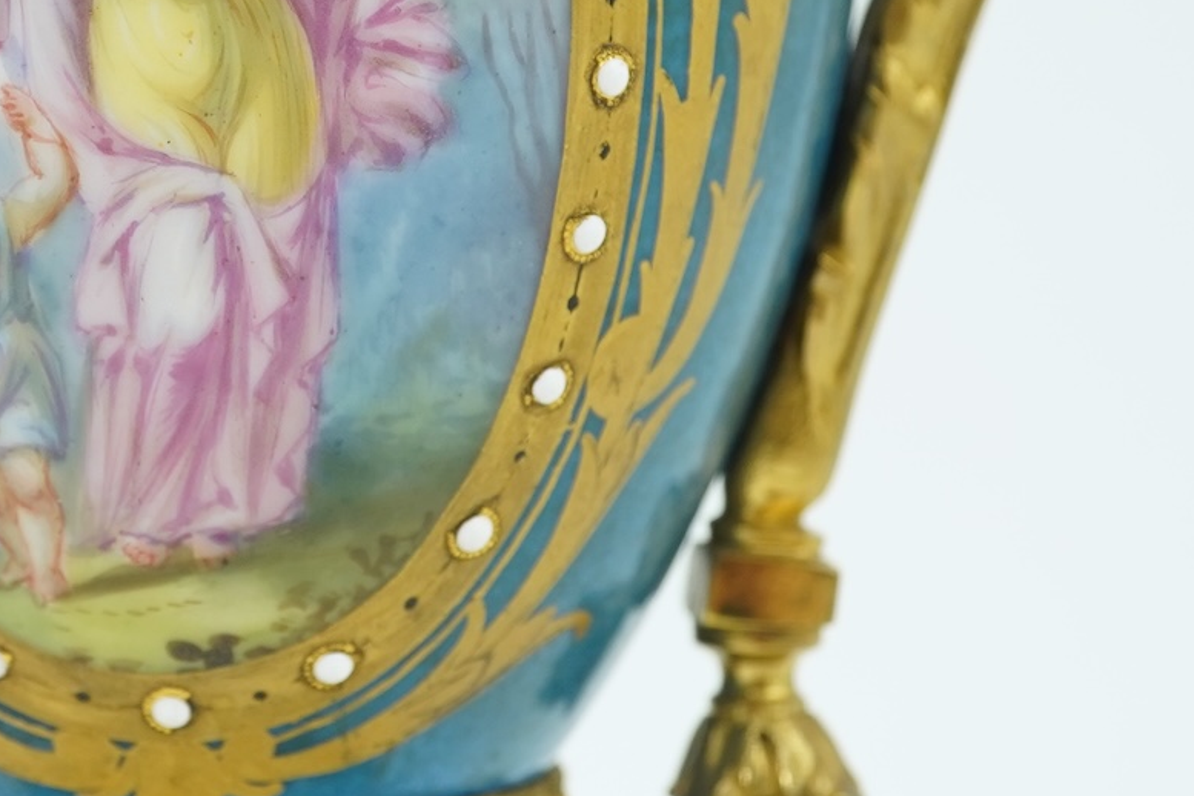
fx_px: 3781
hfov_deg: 17.7
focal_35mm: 114
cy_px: 89
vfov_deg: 11.9
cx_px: 177
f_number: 9
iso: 640
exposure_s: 1/50
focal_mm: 30
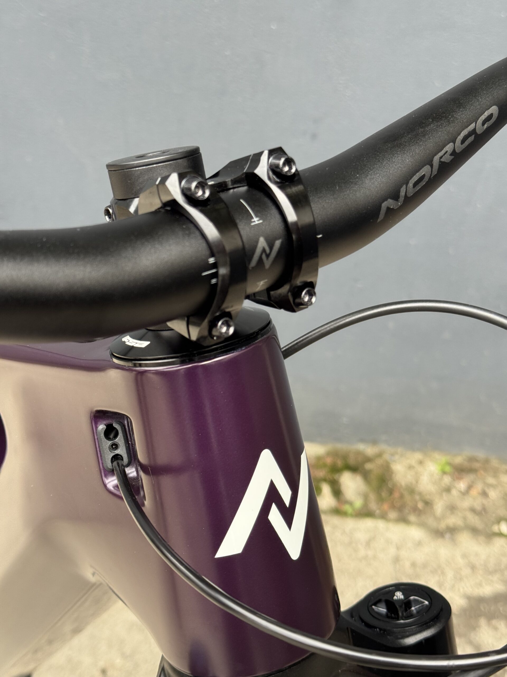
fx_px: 937
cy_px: 338
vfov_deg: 39.7
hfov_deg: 30.3
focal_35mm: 48
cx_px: 254
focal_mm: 6.76
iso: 80
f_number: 1.78
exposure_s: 1/144
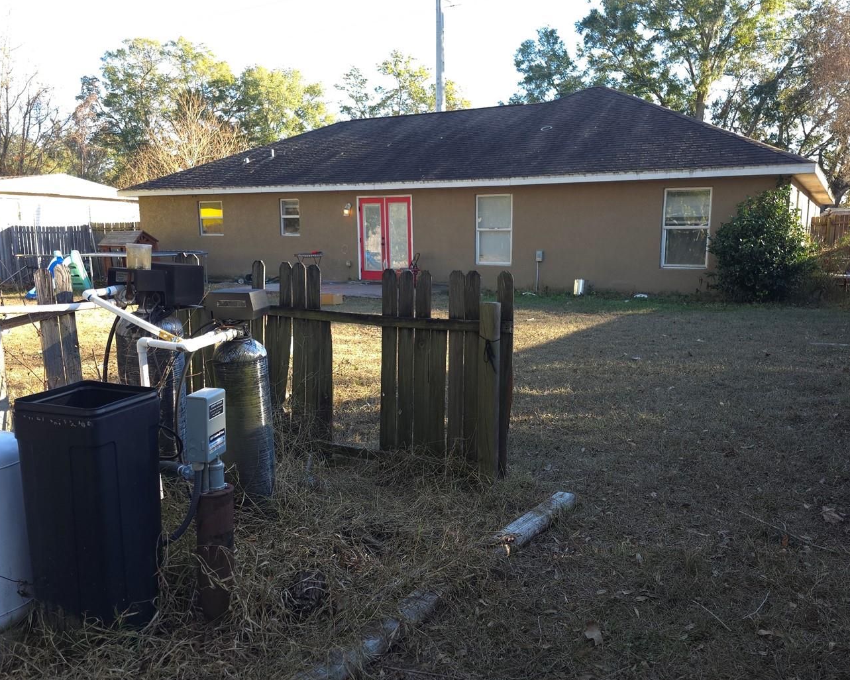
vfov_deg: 51.5
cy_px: 360
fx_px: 704
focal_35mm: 28
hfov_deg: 62.1
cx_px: 468
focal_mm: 6.3
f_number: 1.7
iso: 16
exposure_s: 1/60
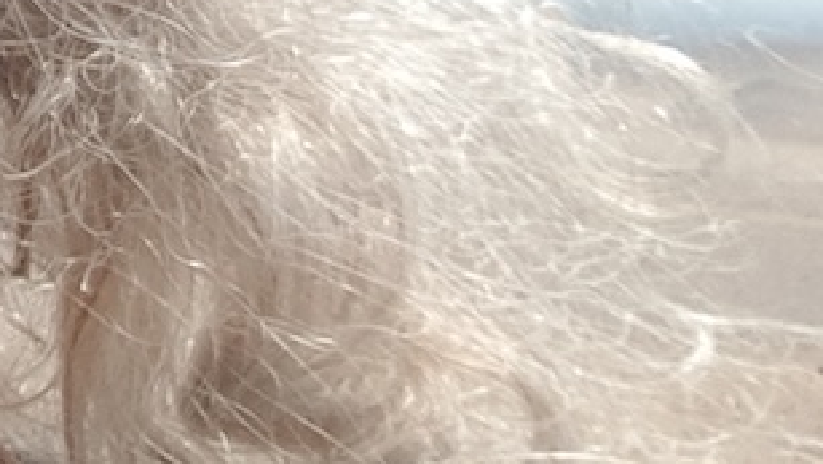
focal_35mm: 142
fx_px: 3100
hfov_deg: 11.7
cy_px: -577
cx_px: -1297
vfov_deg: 8.0
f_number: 1.7
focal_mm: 2.95
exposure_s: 1/1656
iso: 40
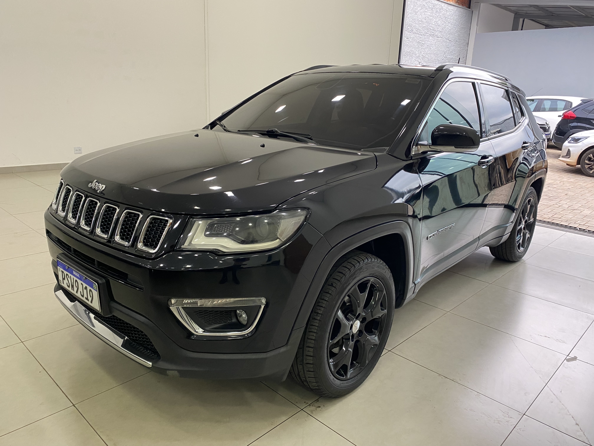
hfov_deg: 67.3
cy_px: 223
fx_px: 446
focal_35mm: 26
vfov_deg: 53.1
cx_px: 297
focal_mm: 4.25
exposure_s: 1/74
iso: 125
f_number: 1.8
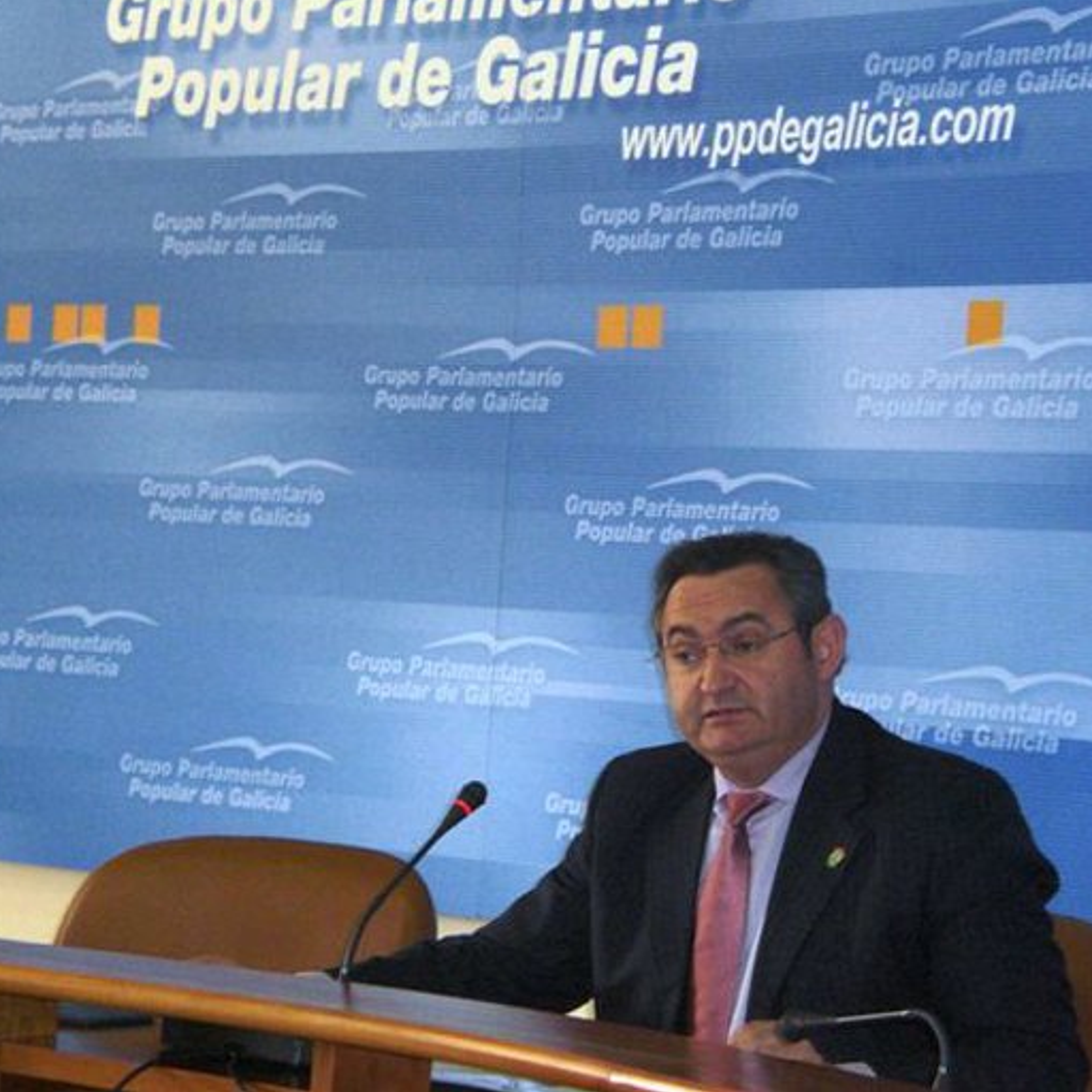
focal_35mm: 112
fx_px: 3997
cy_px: 542
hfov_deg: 15.5
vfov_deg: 15.6
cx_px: 721
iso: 200
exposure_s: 1/60
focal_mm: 16.51
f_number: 5.4
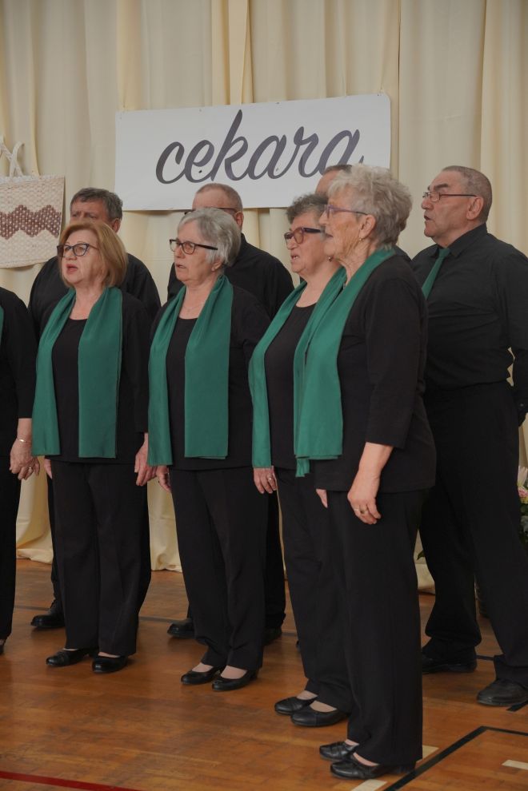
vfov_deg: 27.0
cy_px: 396
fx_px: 1650
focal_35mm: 75
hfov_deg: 18.2
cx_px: 264
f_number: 4.5
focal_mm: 50
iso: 1000
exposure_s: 1/200
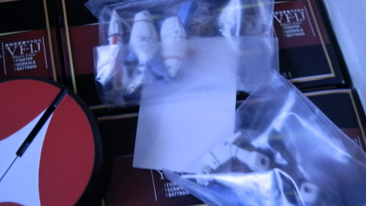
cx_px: 182
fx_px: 650
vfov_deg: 18.0
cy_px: 116
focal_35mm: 67
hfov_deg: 31.4
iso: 400
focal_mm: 10.99
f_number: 3.7
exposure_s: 1/8
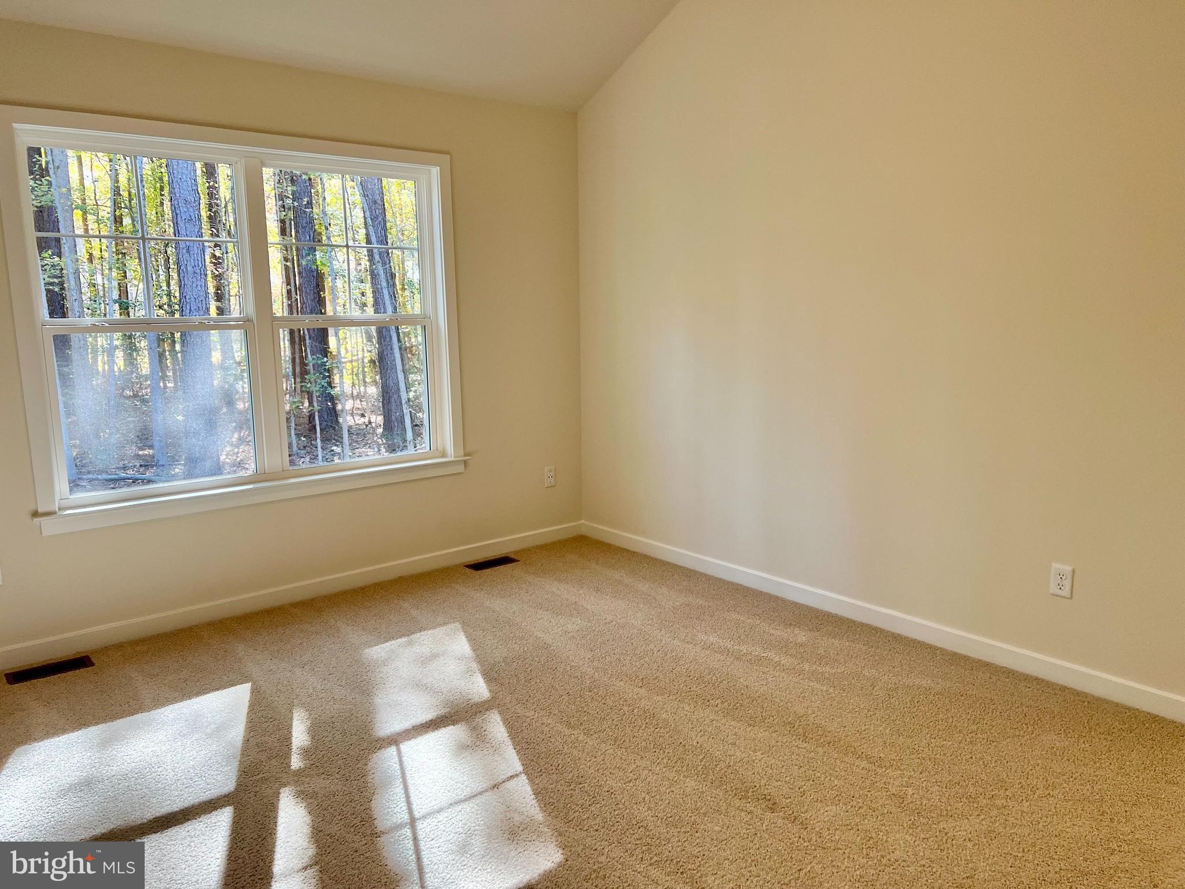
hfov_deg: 67.3
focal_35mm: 26
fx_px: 890
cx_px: 592
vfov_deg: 53.1
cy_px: 444
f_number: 1.5
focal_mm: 5.7
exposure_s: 1/120
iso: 100
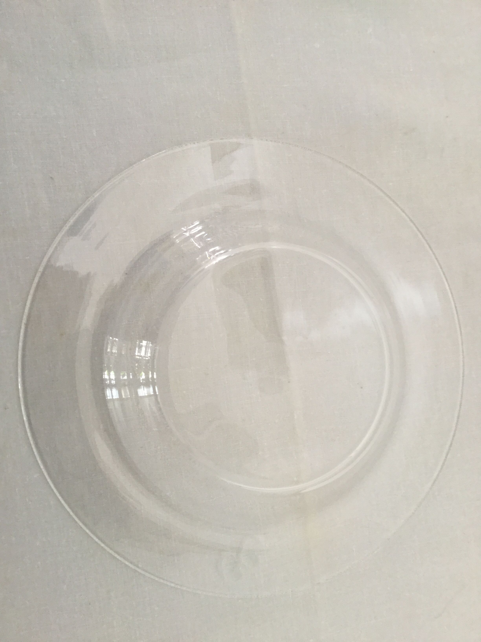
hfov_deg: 45.4
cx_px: 240
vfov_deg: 58.4
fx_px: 574
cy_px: 321
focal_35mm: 31
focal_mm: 3.3
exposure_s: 1/33
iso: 64
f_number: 2.4
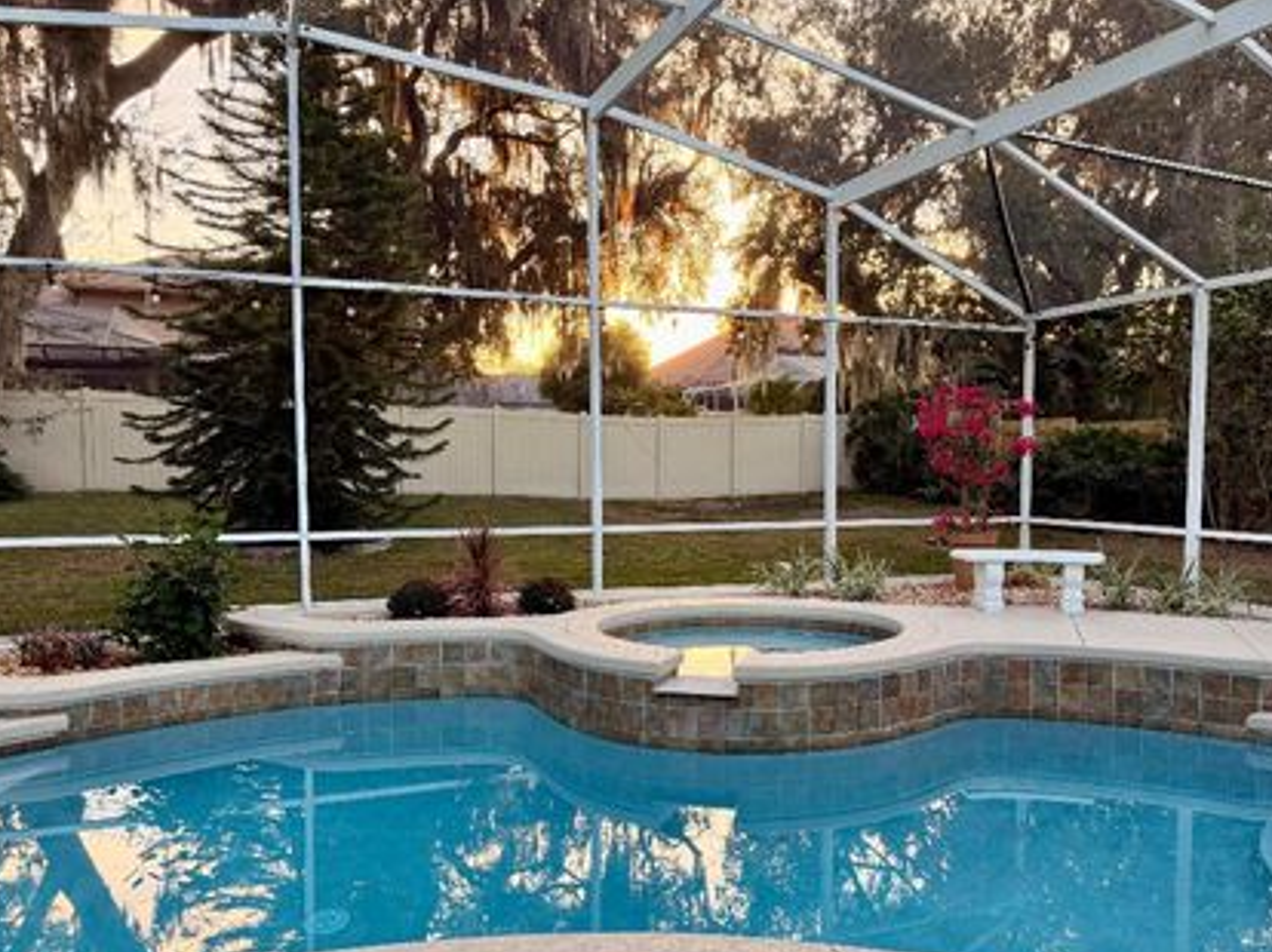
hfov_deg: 61.4
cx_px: 731
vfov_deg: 48.1
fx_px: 1065
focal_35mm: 29
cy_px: 521
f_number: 1.78
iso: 200
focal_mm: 6.76
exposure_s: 1/83
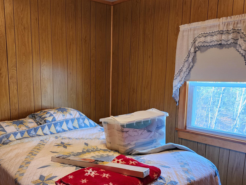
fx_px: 242
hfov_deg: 53.5
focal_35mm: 34
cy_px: 117
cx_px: 96
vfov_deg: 41.4
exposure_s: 1/60
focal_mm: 6.4
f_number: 1.8
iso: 500
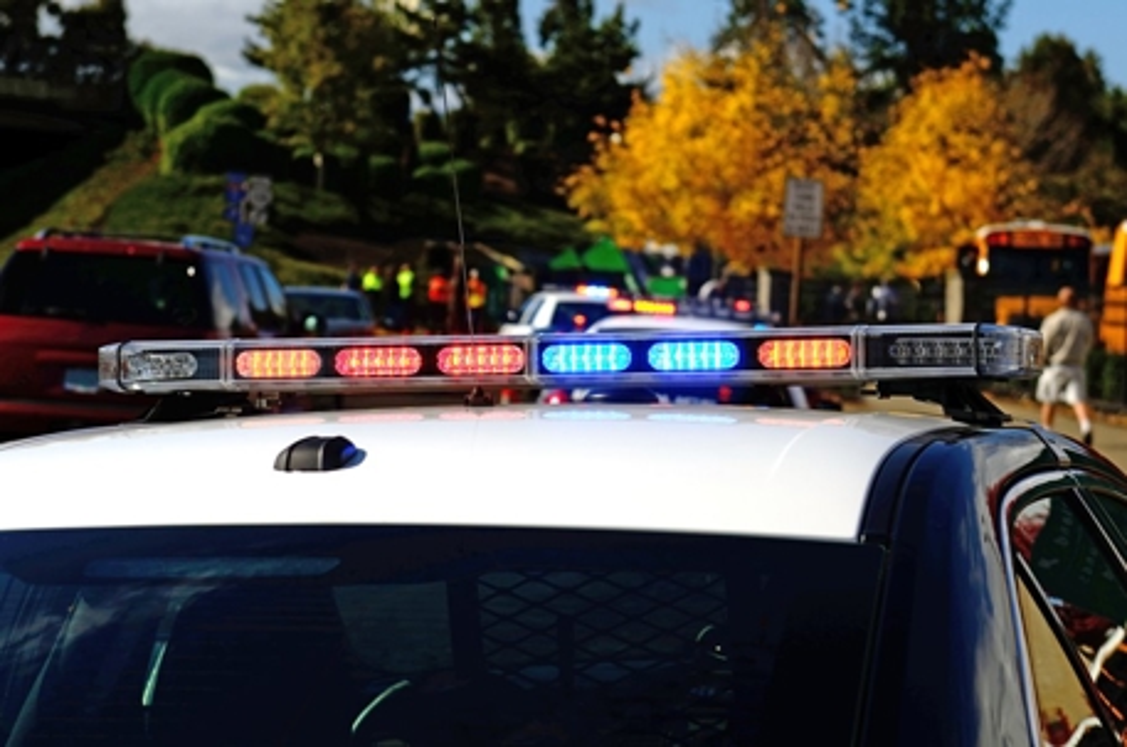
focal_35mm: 105
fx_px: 3281
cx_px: 564
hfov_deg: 19.5
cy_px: 374
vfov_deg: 13.0
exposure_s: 1/1600
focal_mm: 70
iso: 100
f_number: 5.6
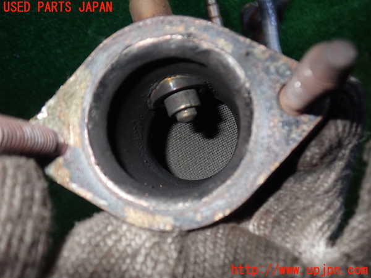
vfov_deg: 46.8
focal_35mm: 30
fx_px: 322
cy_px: 139
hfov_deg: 60.0
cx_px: 186
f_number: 6.3
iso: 200
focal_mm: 5.4
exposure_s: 1/30
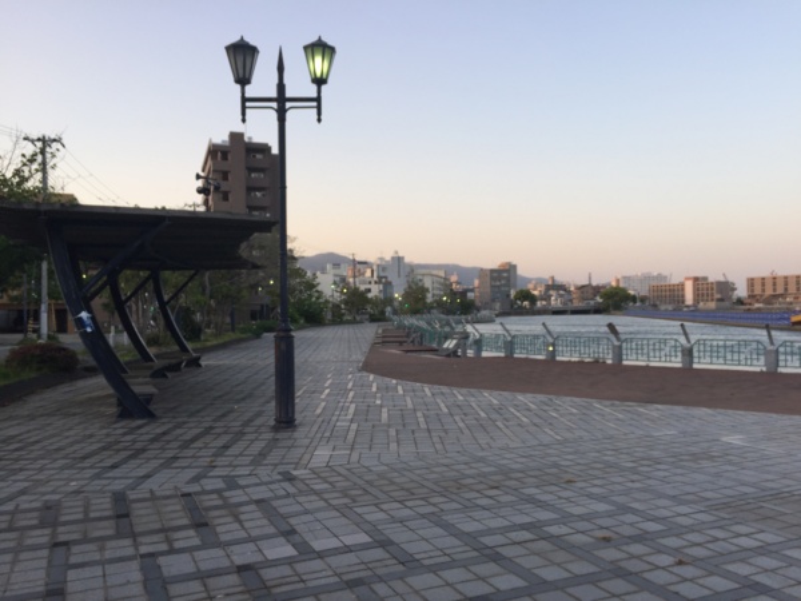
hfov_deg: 61.7
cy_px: 300
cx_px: 400
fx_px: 671
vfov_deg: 48.2
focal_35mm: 29
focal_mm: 4.15
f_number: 2.2
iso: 32
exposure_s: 1/189
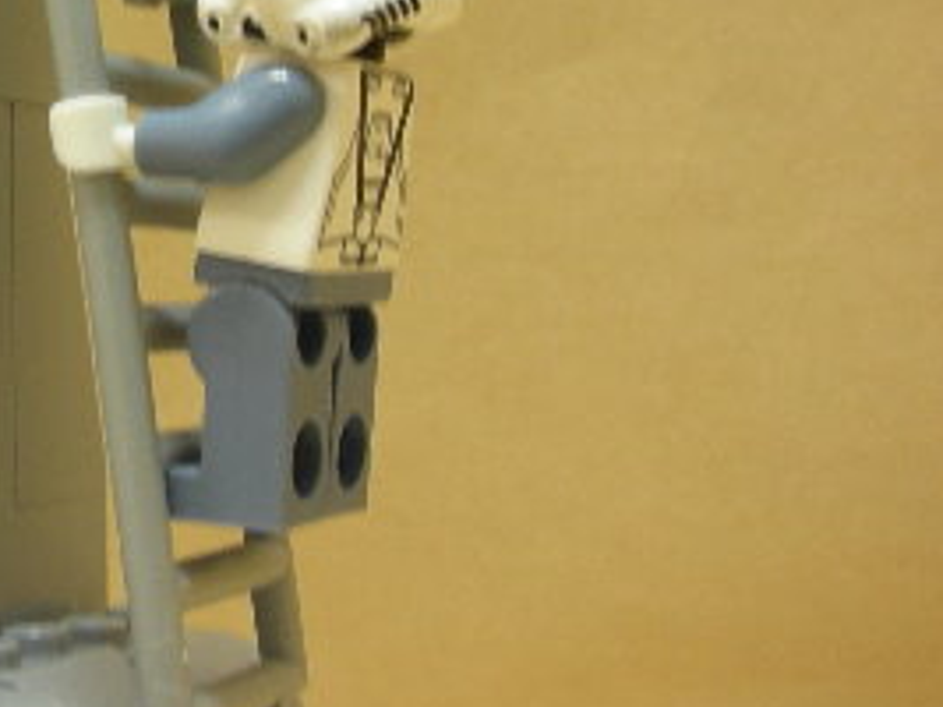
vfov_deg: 17.1
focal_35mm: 84
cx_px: -120
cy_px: -11
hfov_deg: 21.9
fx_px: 2287
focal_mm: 5.8
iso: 99
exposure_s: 1/3.9
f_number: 3
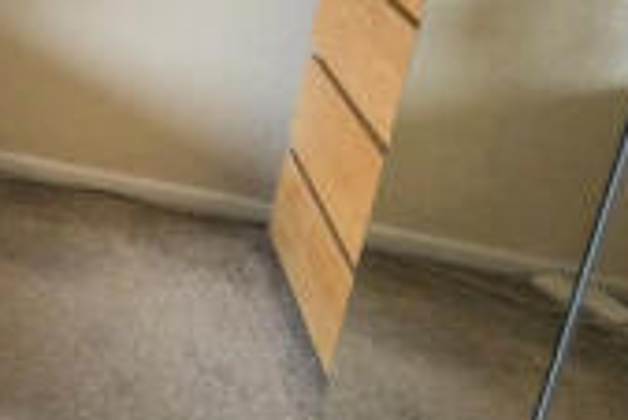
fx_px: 1013
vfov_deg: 21.8
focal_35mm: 58
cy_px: -80
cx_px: -403
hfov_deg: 23.8
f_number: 4
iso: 2500
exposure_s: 1/160
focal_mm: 10
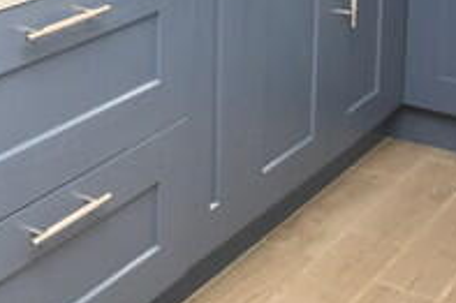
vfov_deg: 16.6
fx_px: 987
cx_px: -12
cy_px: -80
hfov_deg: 24.7
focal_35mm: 78
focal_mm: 10
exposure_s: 1/125
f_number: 4
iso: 1400
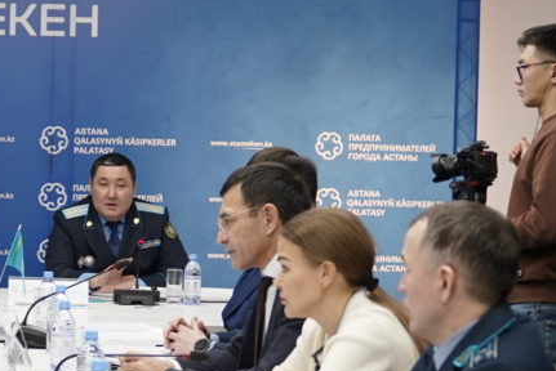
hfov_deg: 19.0
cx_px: 36
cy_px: 300
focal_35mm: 105
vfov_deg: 13.0
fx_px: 1623
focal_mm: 28
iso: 320
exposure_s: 1/100
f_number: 2.8
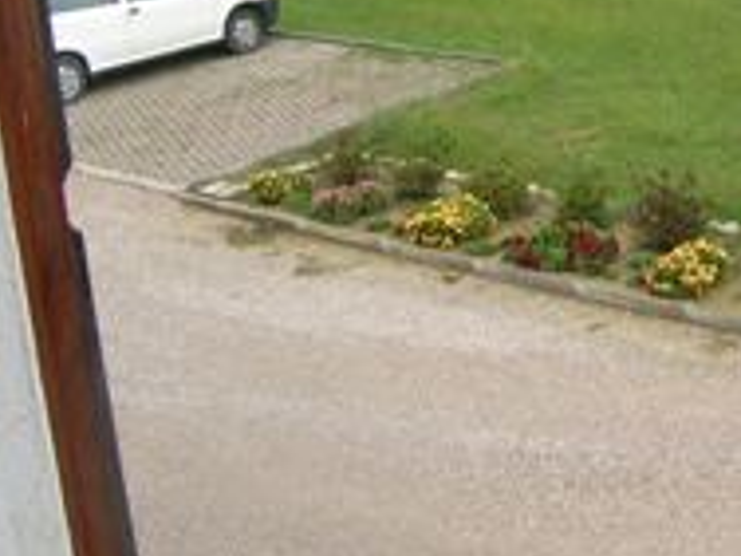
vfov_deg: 17.7
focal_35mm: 81
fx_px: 1734
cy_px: -32
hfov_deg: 23.4
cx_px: 690
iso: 50
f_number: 4.9
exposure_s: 1/92.4
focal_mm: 5.7
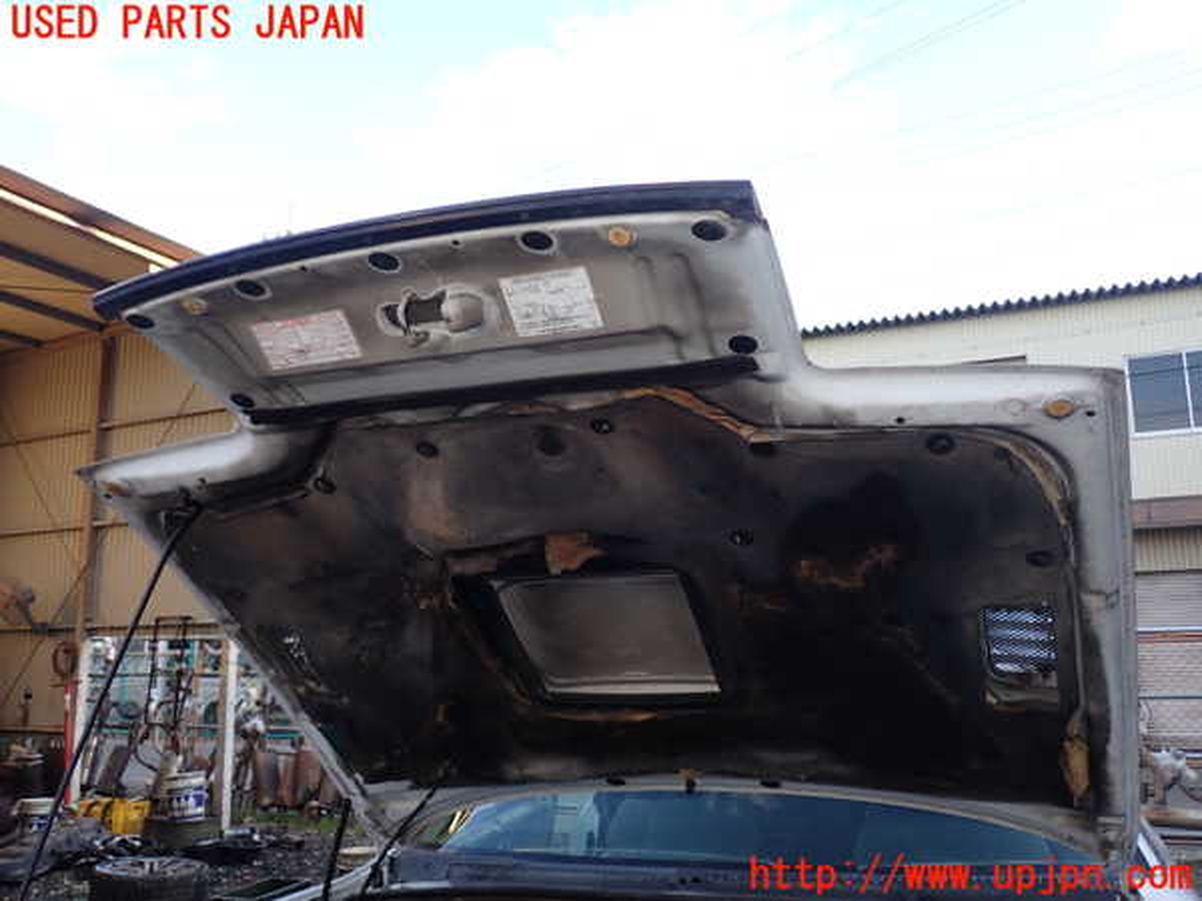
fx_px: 1042
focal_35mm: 30
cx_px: 601
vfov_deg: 46.8
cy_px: 450
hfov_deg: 60.0
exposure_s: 1/30
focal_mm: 5.4
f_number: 6.3
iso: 160
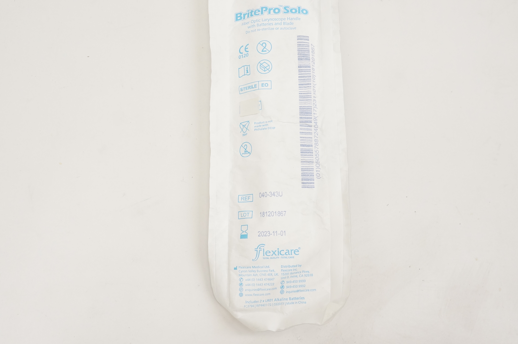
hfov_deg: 40.6
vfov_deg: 27.6
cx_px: 263
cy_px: 137
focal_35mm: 49
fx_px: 699
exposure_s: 1/125
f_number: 7.1
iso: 800
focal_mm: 25
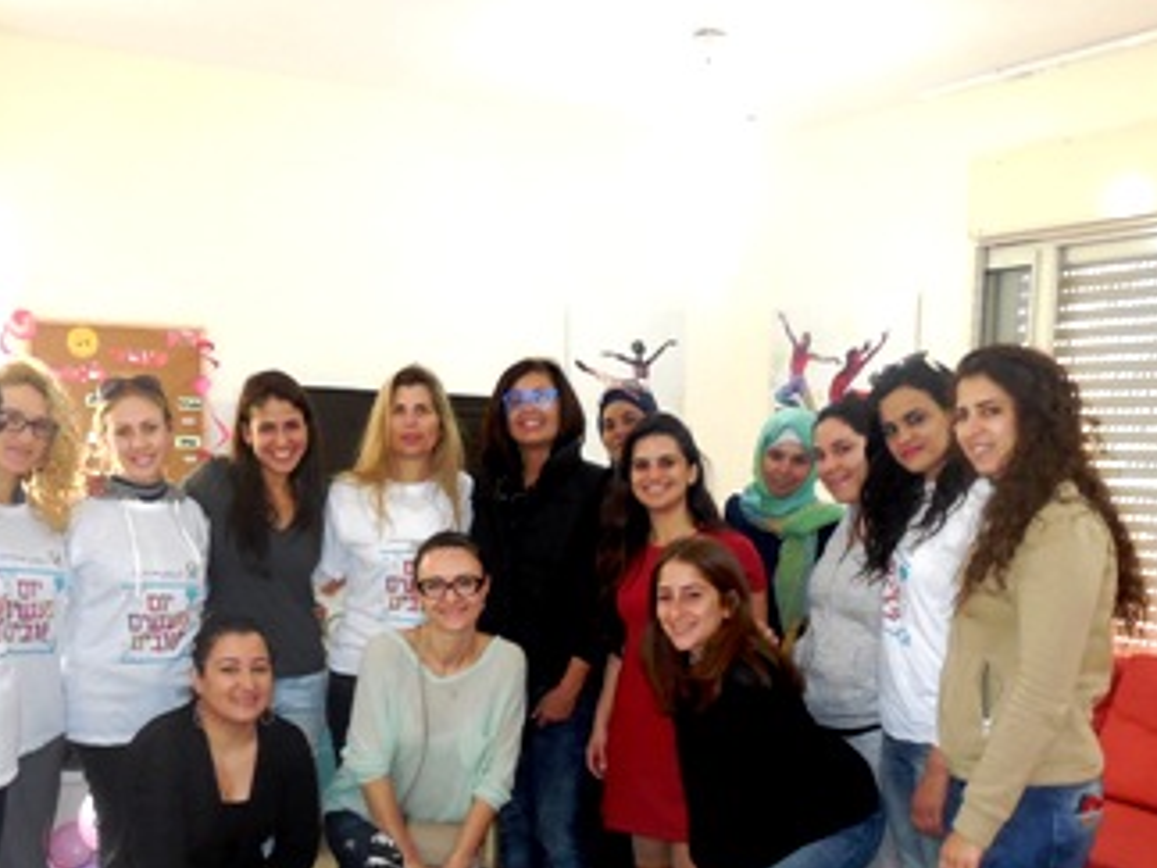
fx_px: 1237
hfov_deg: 50.0
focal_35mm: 37
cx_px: 511
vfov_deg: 37.9
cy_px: 632
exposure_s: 1/20
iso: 400
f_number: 3.1
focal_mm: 4.5
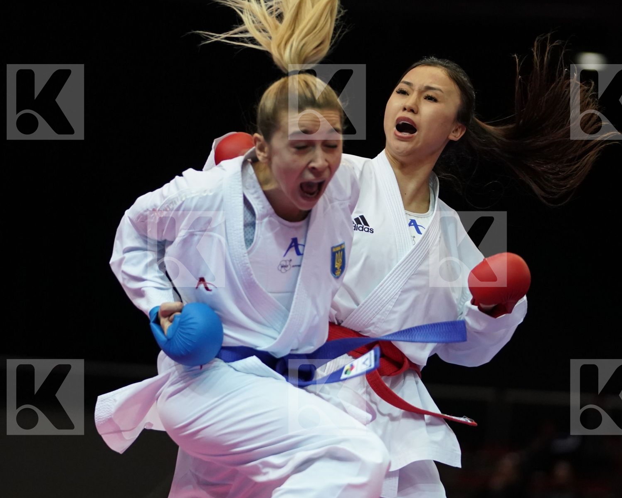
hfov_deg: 9.2
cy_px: 249
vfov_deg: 7.4
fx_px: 3866
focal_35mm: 210
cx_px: 327
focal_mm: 124
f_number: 2.8
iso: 3200
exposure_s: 1/1000
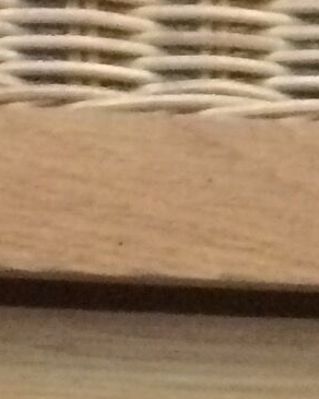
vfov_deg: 7.2
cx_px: 38
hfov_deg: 6.1
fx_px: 2986
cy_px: 976
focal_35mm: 253
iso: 400
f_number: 2.2
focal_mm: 4.15
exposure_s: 1/15
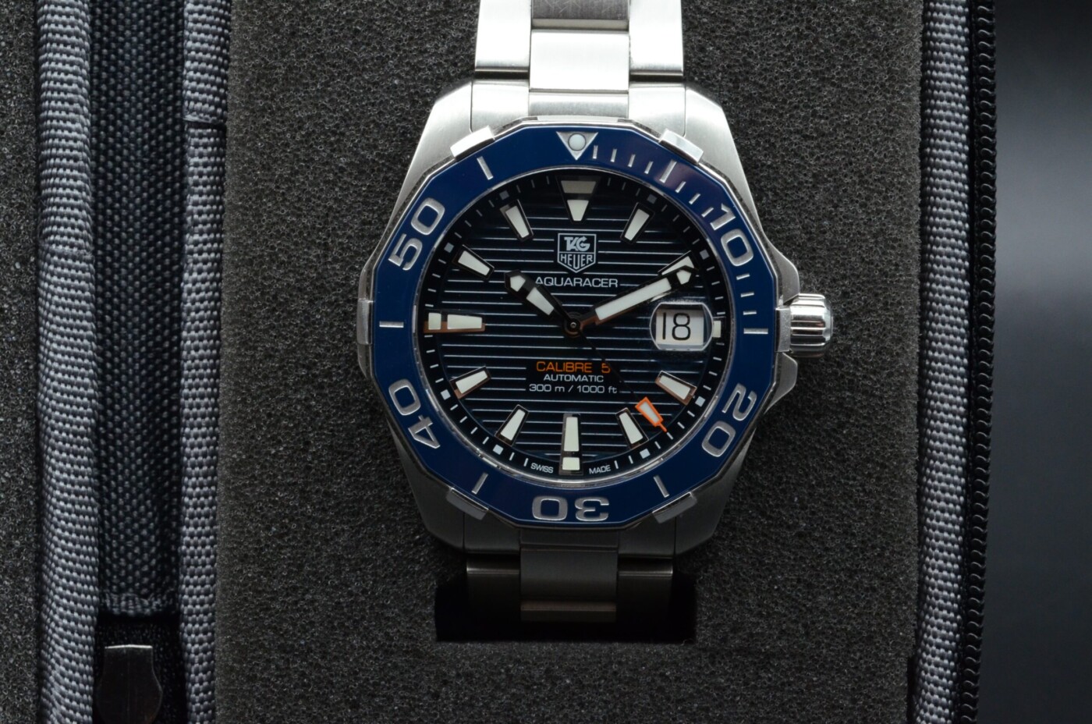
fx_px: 2725
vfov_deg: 15.1
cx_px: 546
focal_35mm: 90
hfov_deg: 22.7
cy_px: 362
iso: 1600
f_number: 16
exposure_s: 1/50
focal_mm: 60
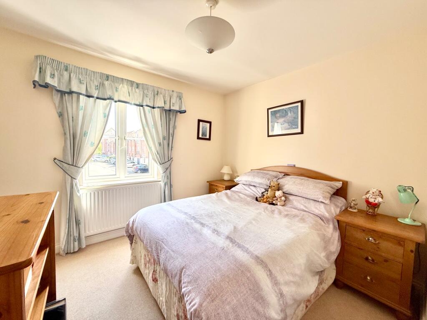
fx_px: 173
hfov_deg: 102.1
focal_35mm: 14
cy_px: 160
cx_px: 214
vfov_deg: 85.7
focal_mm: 2.22
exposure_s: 1/99
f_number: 2.2
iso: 100
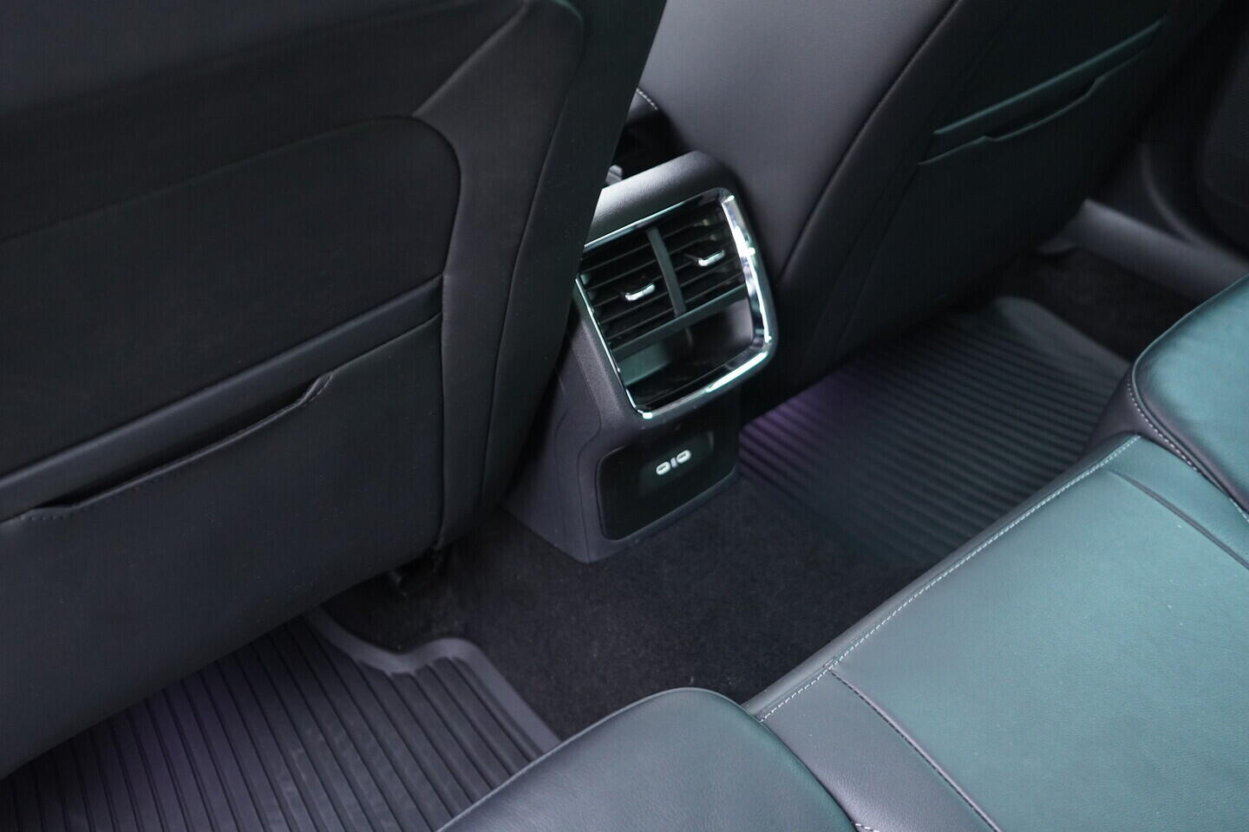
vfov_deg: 36.9
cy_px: 416
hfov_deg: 53.1
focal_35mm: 36
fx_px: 1249
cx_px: 624
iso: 1250
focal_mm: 24
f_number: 2.8
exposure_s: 1/40
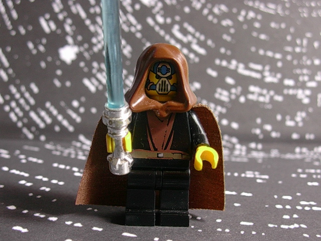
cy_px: 120
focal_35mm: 45
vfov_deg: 32.2
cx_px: 160
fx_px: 417
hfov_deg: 42.1
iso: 70
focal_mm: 6.7
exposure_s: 1/8.2
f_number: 2.9
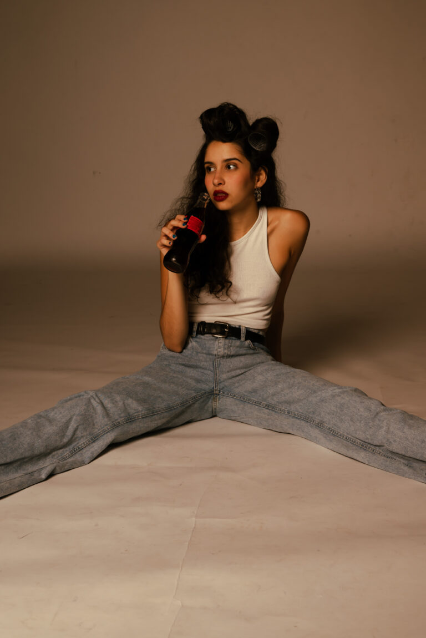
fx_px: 904
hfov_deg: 26.5
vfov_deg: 38.9
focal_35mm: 51
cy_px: 319
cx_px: 213
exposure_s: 1/50
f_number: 10
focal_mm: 51
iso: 100
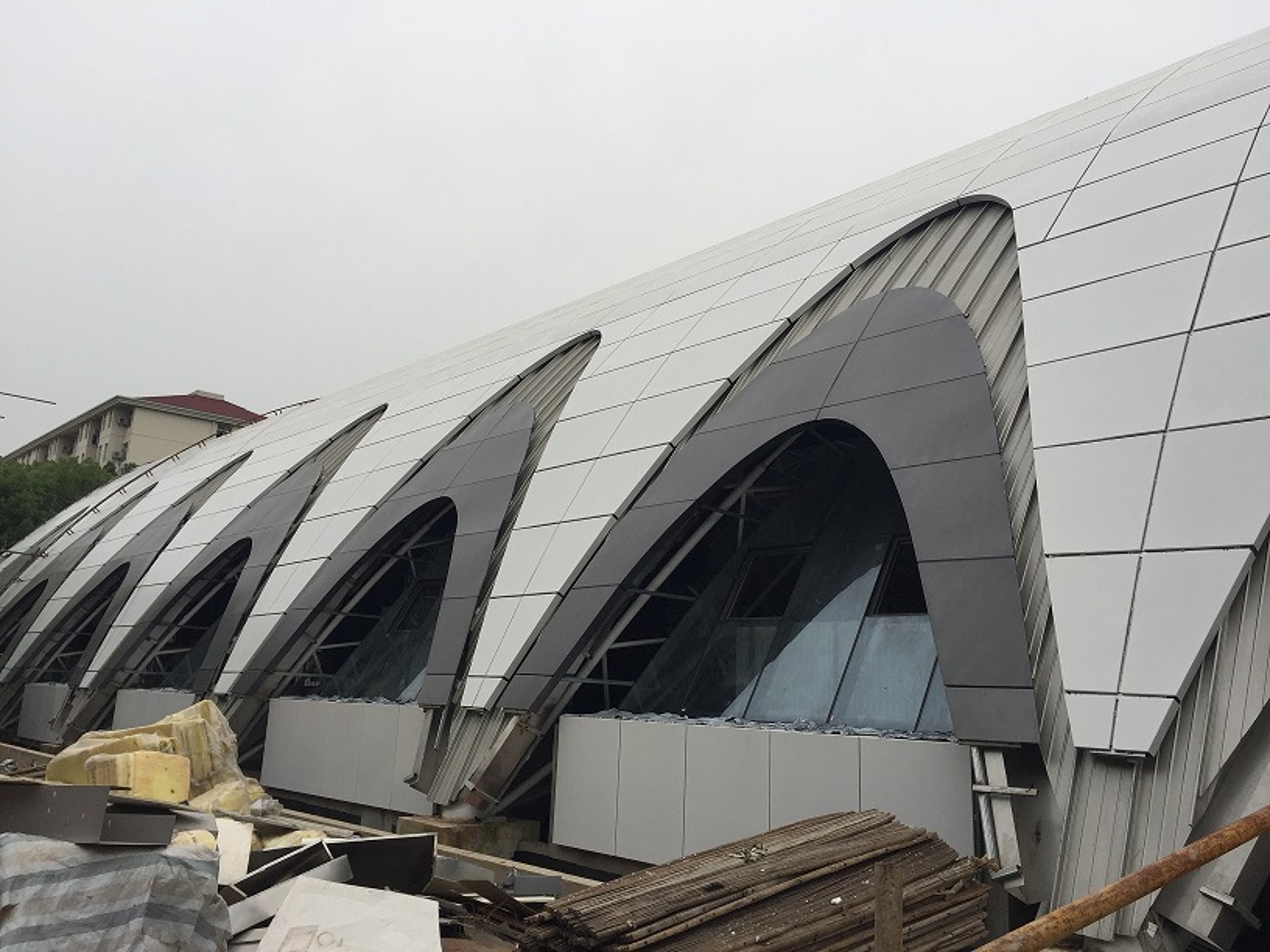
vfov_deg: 48.2
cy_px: 476
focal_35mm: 29
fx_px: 1064
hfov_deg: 61.7
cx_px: 635
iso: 32
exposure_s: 1/2326
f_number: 2.2
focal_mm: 4.15
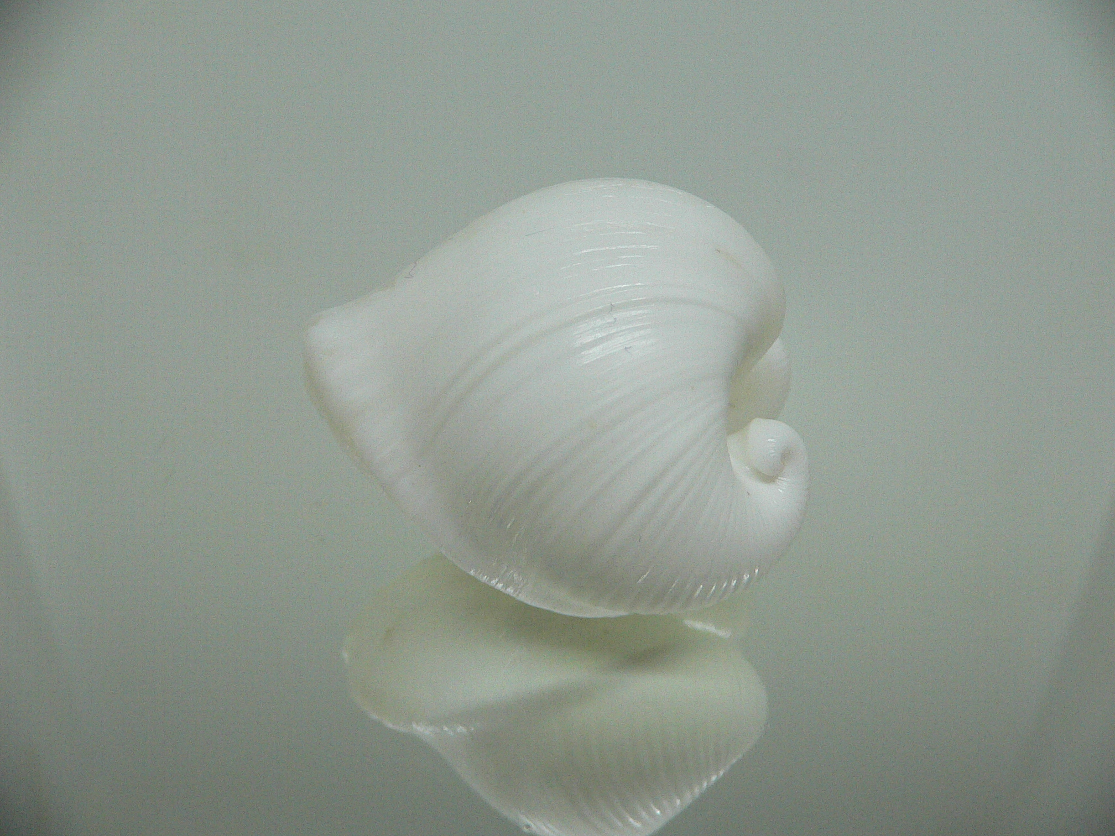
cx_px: 558
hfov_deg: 52.6
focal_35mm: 35
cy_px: 418
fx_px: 1127
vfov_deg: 40.7
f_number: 2.8
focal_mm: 4.6
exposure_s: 1/60
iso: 200
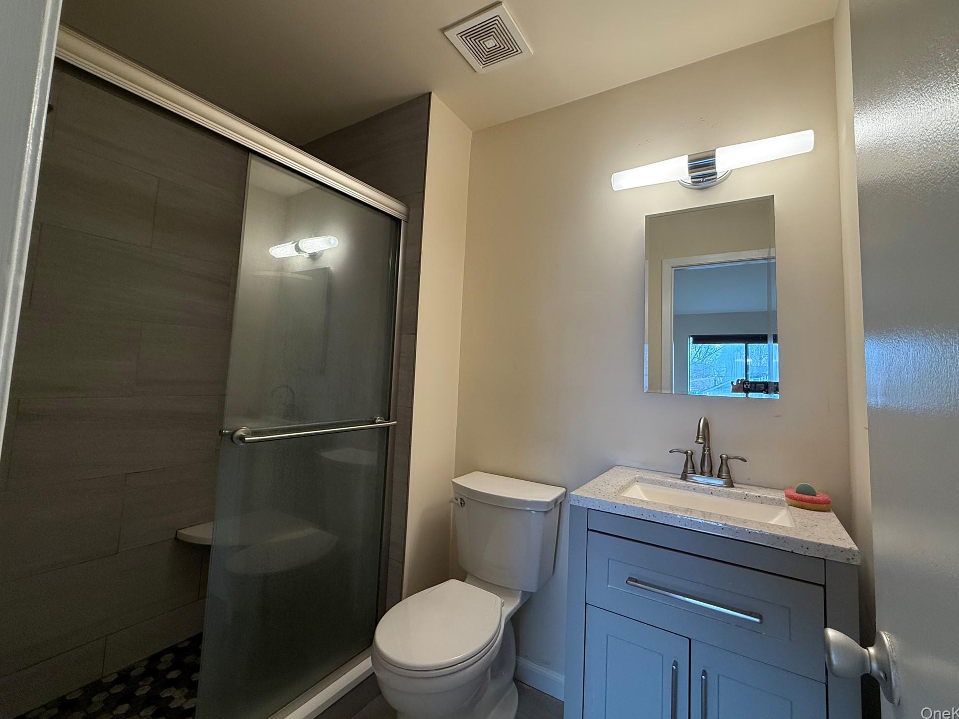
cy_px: 340
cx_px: 509
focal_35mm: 15
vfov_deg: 81.7
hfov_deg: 98.0
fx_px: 416
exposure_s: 1/120
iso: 160
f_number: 2.2
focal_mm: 2.22
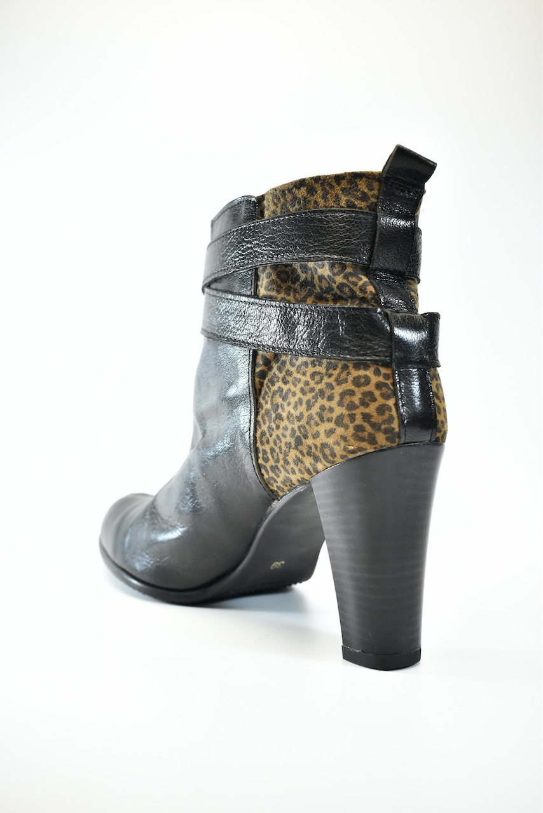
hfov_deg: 35.5
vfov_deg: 51.3
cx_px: 272
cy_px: 406
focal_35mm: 38
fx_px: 848
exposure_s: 1/500
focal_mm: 25
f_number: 5.6
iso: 1600
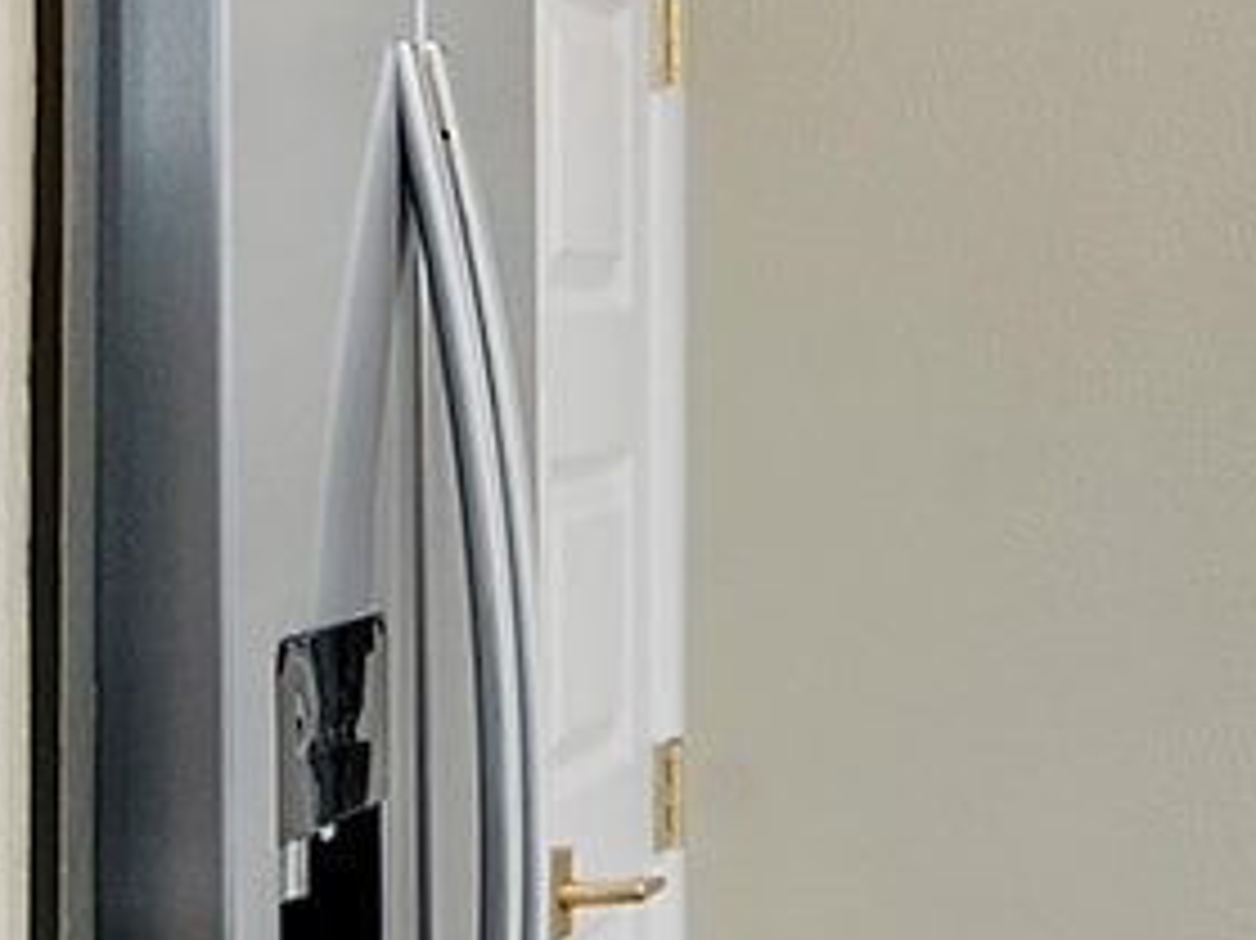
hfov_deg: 11.9
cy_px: 648
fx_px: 4207
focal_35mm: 116
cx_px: 3417
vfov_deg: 12.7
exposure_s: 1/15
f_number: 8
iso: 250
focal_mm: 21
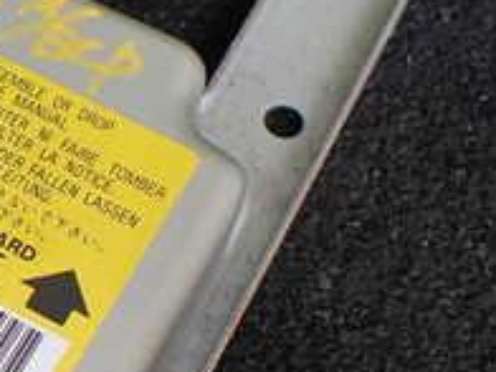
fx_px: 1318
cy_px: 251
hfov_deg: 20.2
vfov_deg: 16.0
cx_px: -68
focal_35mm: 92
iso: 200
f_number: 2.3
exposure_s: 1/125
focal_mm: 5.4
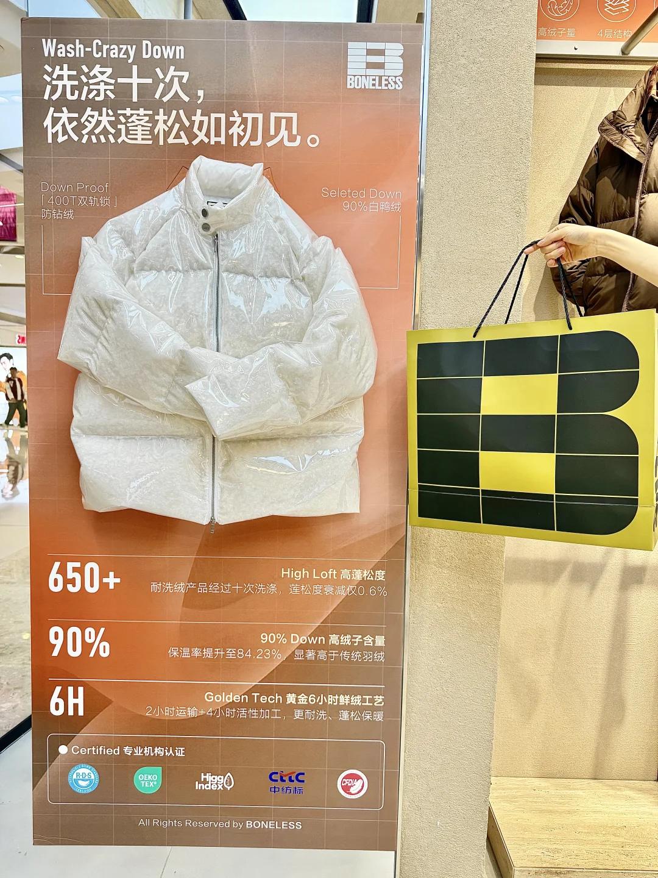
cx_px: 329
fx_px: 608
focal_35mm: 24
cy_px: 439
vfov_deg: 71.6
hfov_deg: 56.8
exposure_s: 1/100
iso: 200
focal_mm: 6.76
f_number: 1.78
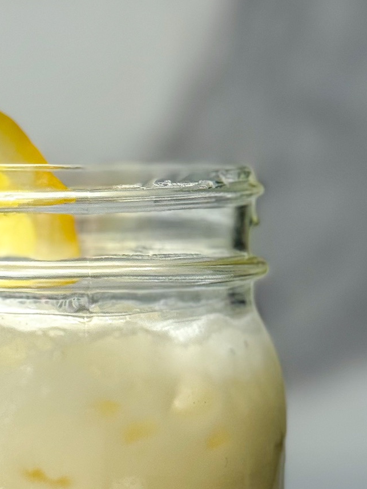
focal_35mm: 112
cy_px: 393
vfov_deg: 17.4
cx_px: 50
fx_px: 1583
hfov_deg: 13.1
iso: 64
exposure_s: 1/1200
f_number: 1.8
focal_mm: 6.76
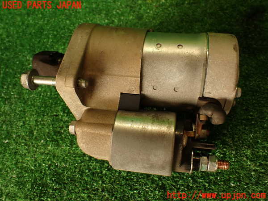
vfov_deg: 44.2
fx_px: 248
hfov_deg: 56.8
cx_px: 134
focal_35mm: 32
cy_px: 100
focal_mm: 5.79
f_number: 2.4
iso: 100
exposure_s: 1/60
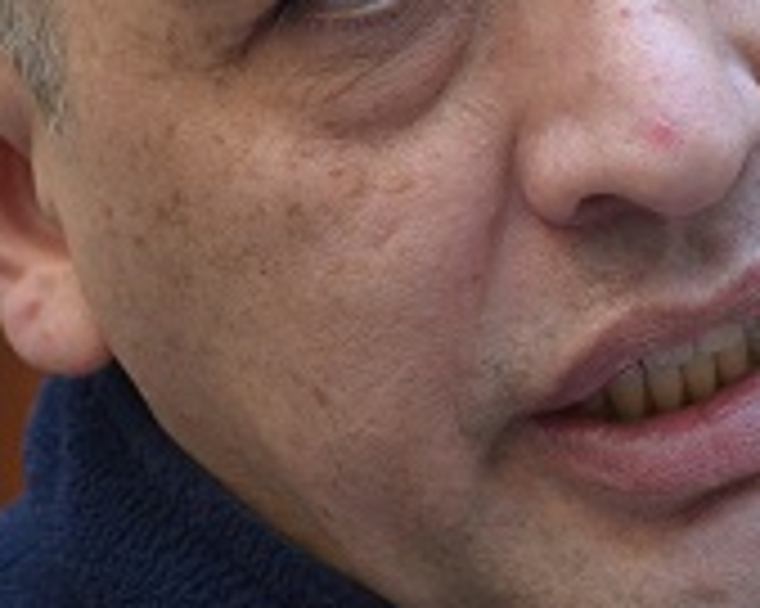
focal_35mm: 210
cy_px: -160
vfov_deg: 7.3
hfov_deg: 9.2
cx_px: 598
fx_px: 4721
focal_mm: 42
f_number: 4.5
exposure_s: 1/60
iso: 800
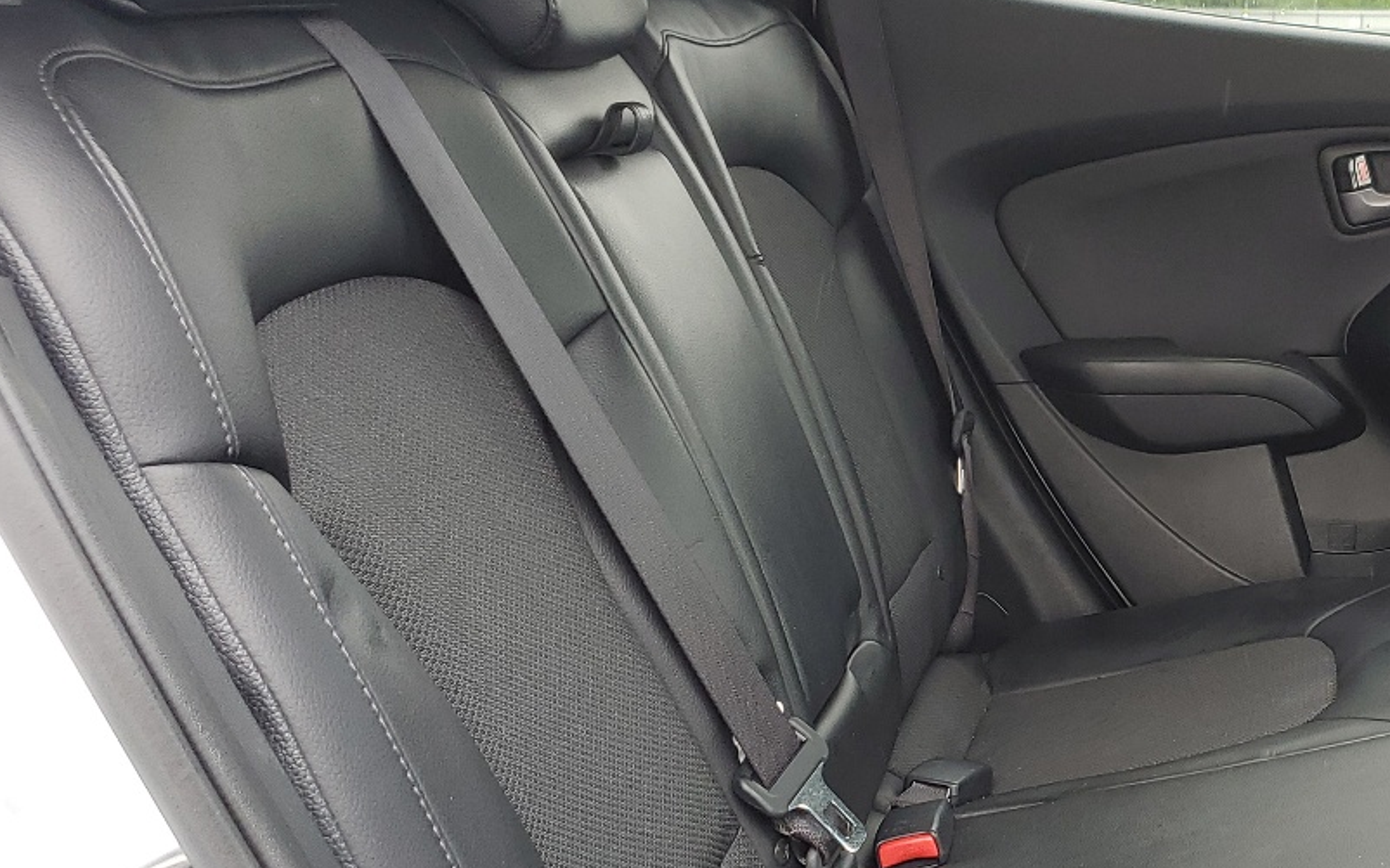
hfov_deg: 34.8
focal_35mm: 55
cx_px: 1255
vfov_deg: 23.4
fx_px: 2083
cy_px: 587
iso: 50
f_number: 1.5
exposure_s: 1/128
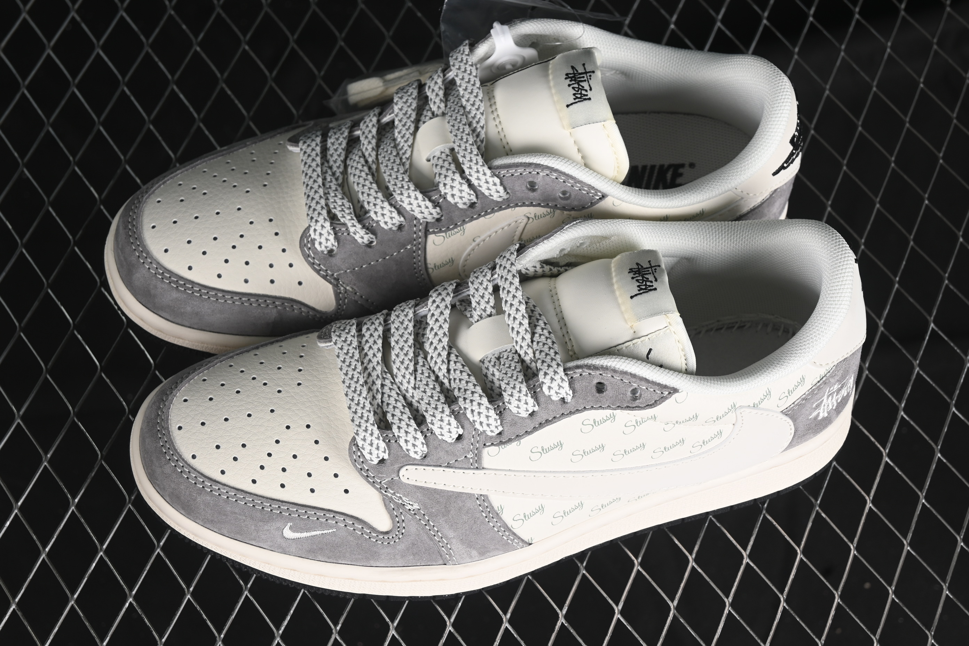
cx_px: 484
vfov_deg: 18.2
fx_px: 2019
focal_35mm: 75
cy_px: 323
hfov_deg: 27.0
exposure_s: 1/80
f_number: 7.1
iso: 160
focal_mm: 50
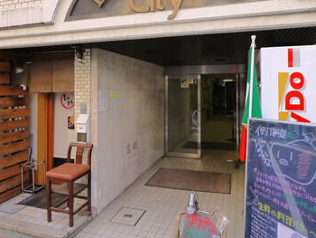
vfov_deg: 56.1
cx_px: 181
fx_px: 219
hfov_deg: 71.1
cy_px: 88
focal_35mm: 24
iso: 640
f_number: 5
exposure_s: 1/200
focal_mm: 7
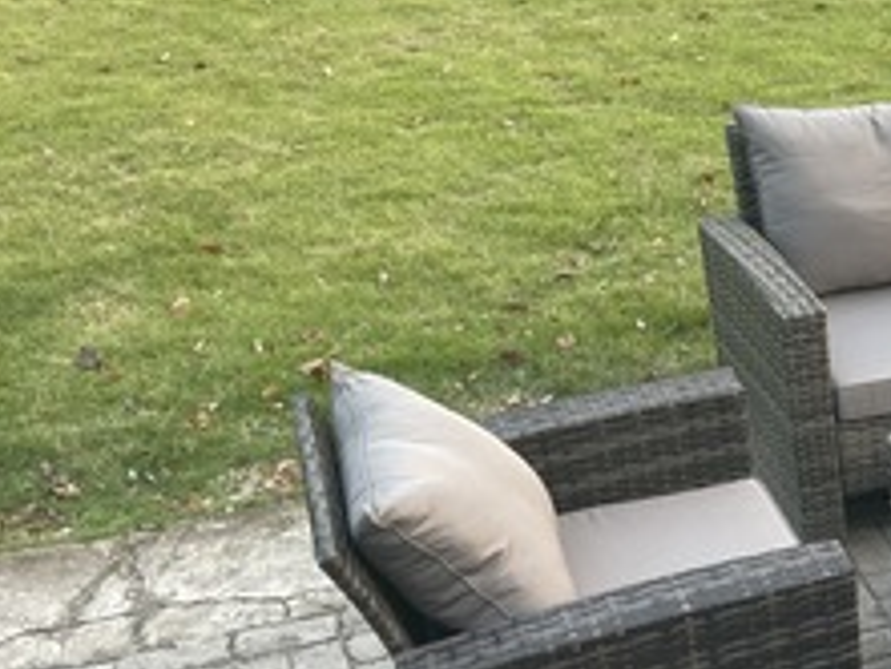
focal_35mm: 65
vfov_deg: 21.9
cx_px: 1107
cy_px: 639
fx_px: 1674
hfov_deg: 26.1
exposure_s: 1/121
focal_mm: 4.2
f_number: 1.6
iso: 80
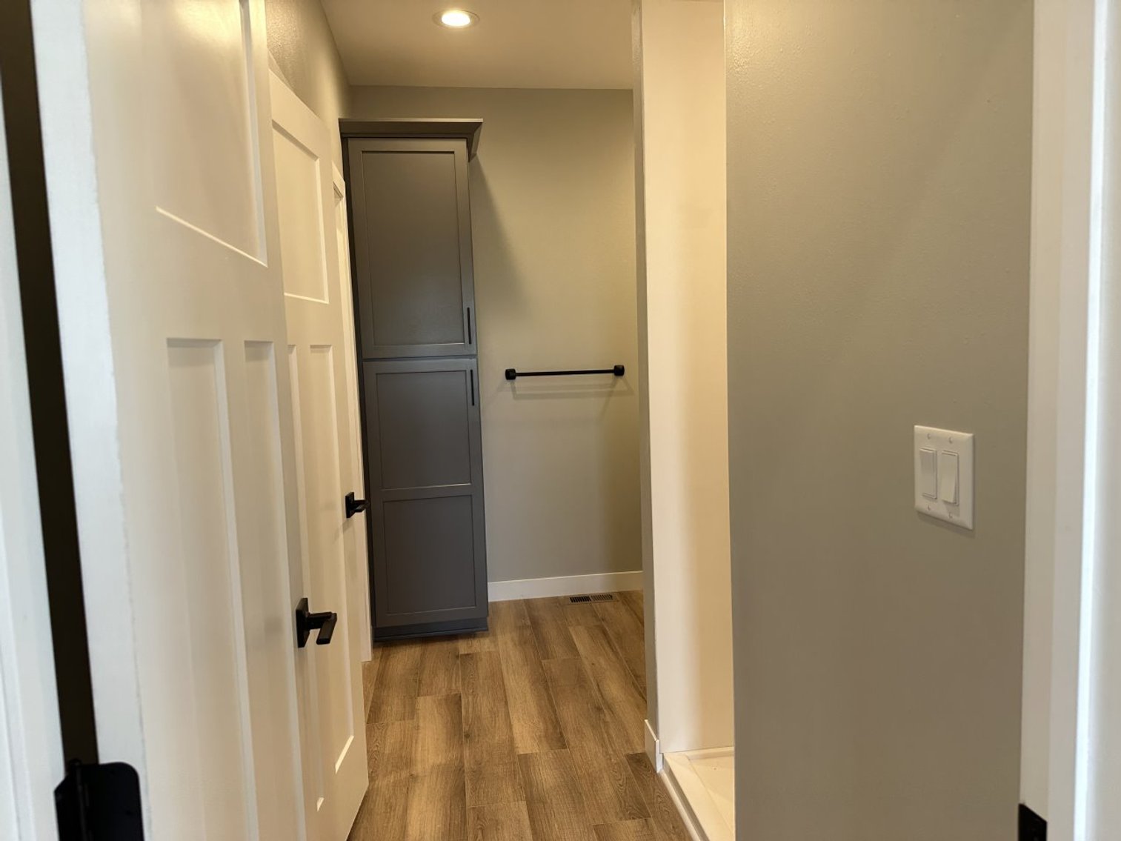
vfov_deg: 56.8
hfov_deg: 71.6
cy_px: 420
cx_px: 560
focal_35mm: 24
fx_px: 777
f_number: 1.78
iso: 125
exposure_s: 1/120
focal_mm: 6.86
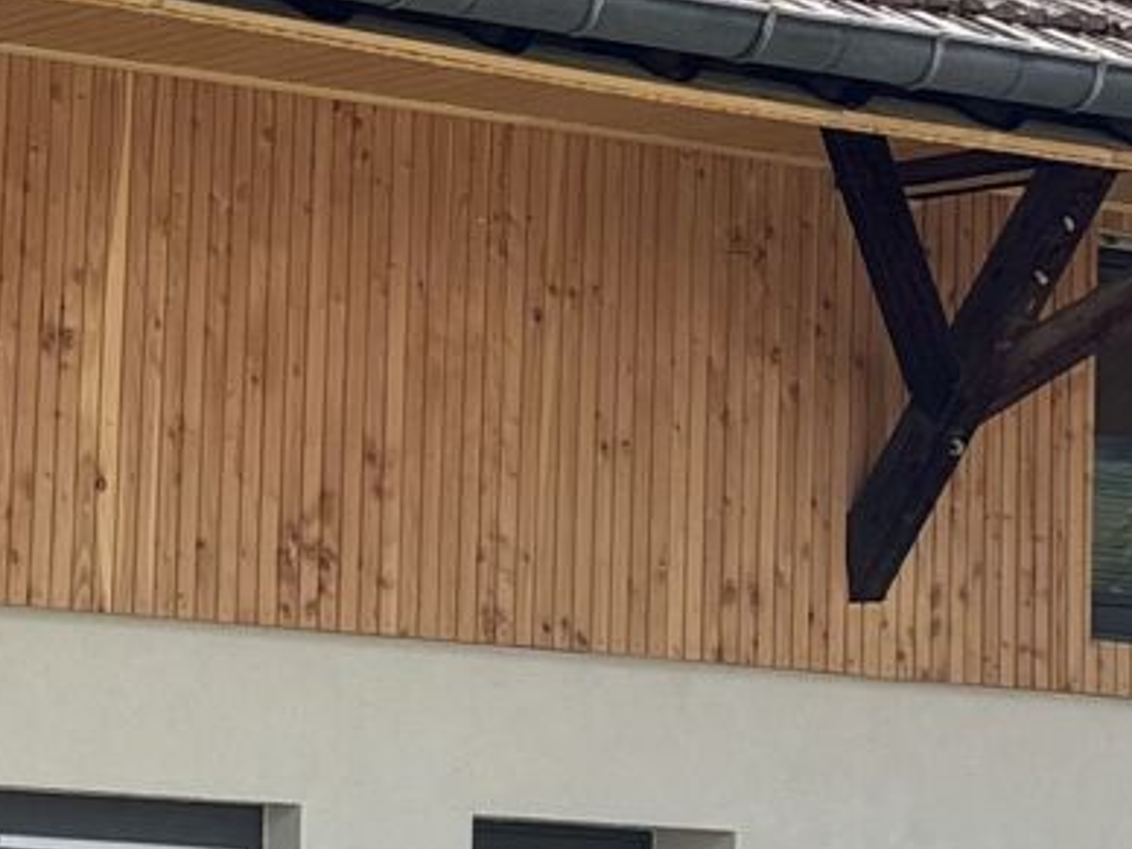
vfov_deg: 11.1
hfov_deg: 13.6
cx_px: -697
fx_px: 4382
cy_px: 490
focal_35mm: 134
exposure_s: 1/2075
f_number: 1.6
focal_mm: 5.96
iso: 64
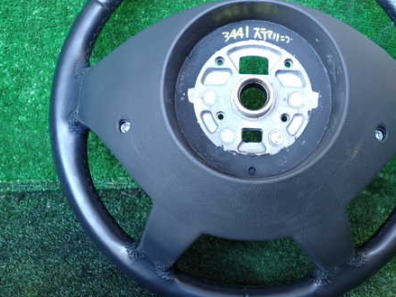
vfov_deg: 35.0
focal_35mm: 41
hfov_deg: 45.4
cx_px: 246
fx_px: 469
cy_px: 120
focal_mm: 5.4
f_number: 2.3
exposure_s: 1/30
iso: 250
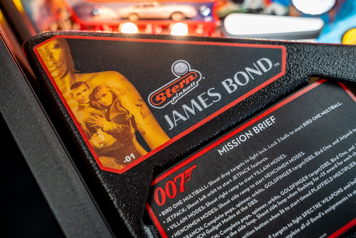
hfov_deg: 53.1
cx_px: 178
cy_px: 119
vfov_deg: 36.9
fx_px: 356
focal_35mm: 36
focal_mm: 36
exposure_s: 1/40
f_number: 4
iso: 1000
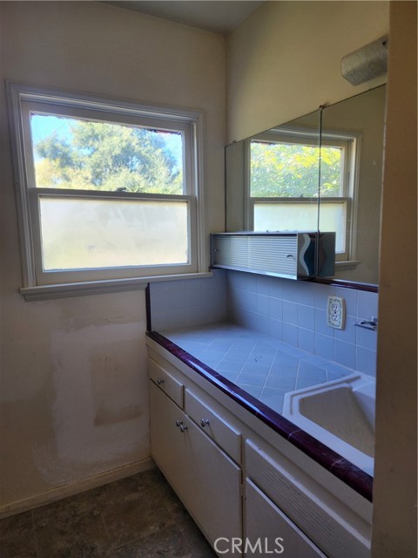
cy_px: 279
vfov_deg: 73.9
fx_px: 370
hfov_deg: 58.9
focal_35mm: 23
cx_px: 209
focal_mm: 6.4
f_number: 1.8
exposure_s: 1/120
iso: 64
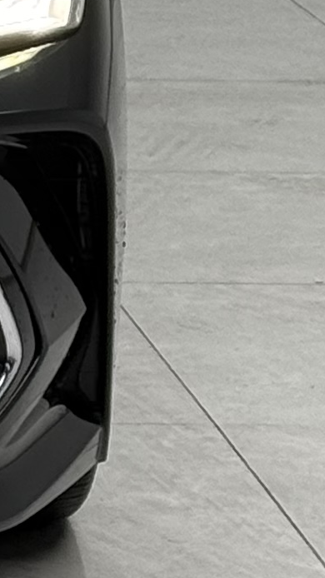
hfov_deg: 3.8
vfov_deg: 6.9
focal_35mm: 304
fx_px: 4661
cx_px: -763
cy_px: -446
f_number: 1.78
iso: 80
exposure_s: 1/279
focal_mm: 6.76
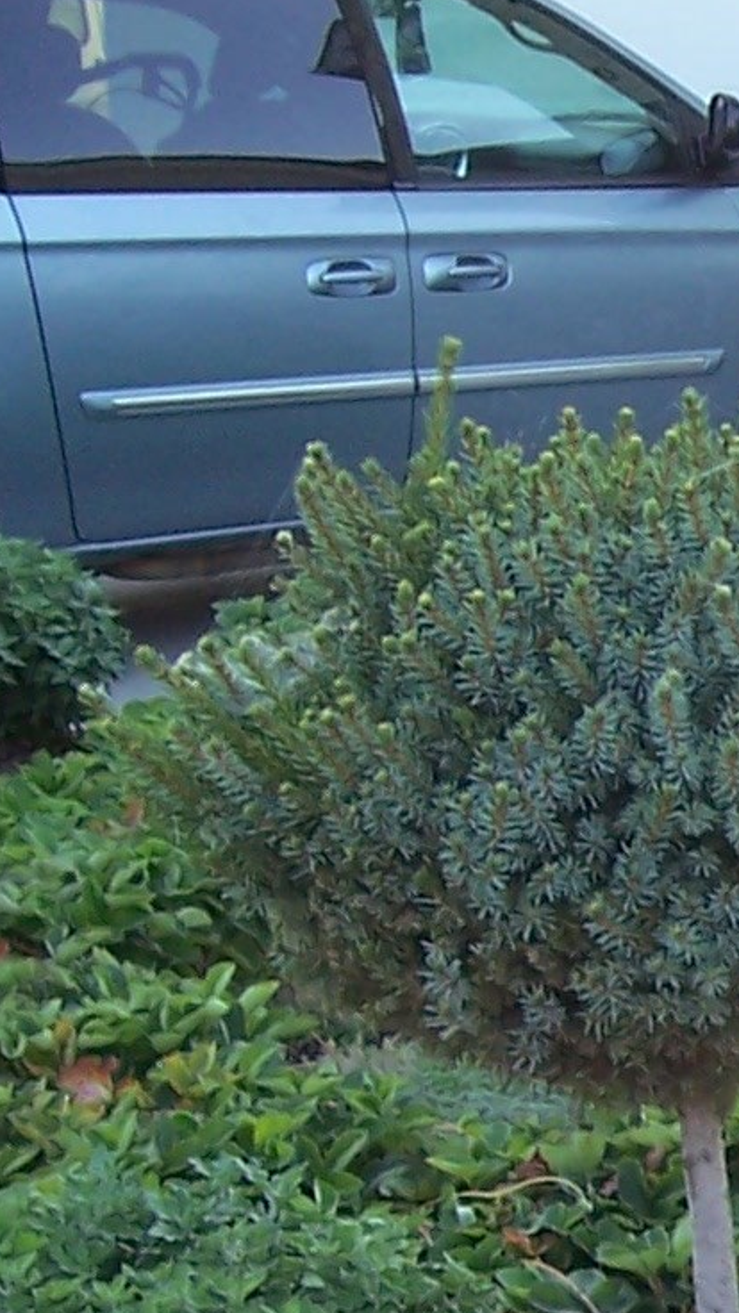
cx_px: 1392
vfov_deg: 18.4
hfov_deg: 9.8
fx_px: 4041
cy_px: 953
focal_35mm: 116
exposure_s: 1/125
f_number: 2.7
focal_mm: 5.6
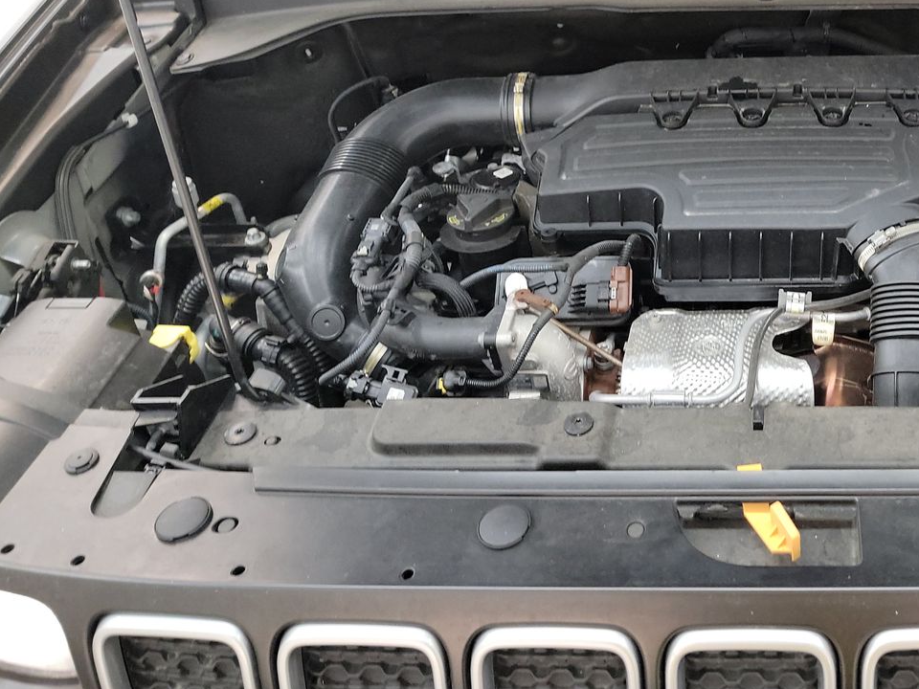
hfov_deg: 44.0
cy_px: 126
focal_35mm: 40
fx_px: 1062
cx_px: 764
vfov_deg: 34.7
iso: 670
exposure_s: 1/59
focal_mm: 6.7
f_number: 1.8
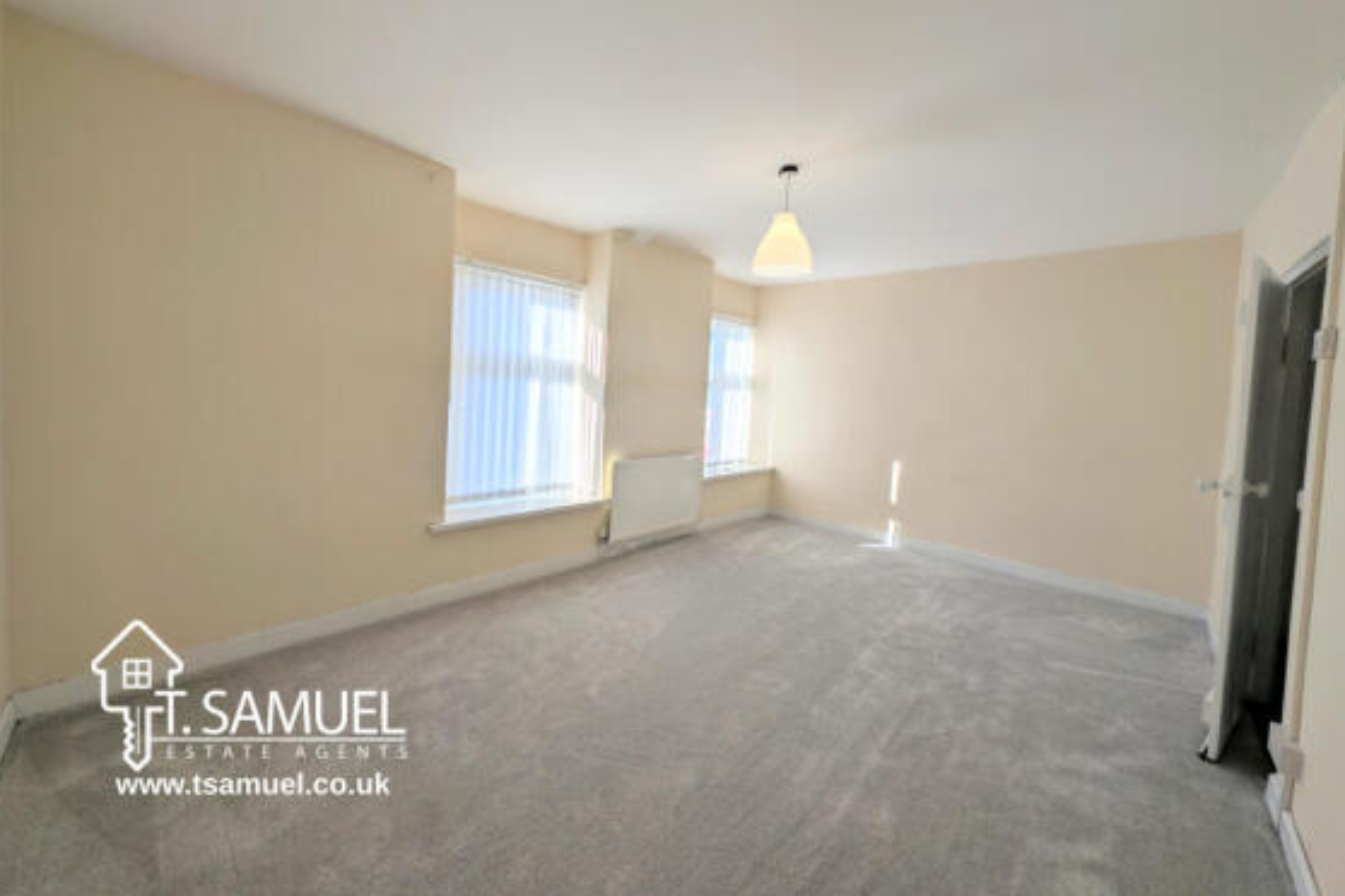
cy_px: 408
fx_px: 486
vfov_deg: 85.2
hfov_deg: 108.3
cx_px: 665
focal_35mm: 13
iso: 41
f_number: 1.95
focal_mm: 2.23
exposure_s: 1/447
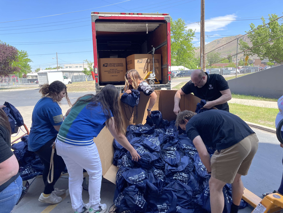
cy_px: 106
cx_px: 142
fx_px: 213
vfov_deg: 53.1
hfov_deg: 67.3
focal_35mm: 26
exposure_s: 1/749
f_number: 1.6
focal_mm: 4.2
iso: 32
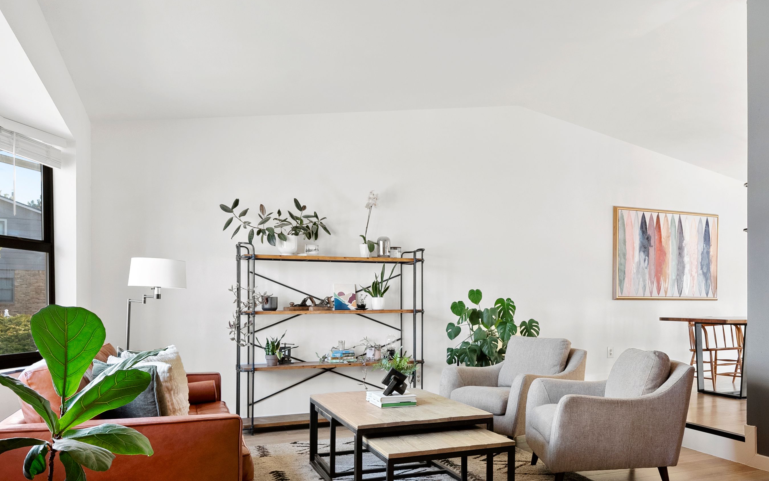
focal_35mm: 32
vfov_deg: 39.1
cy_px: 309
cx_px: 531
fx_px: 671
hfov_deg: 57.9
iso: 640
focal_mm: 20
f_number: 8
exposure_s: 1/8
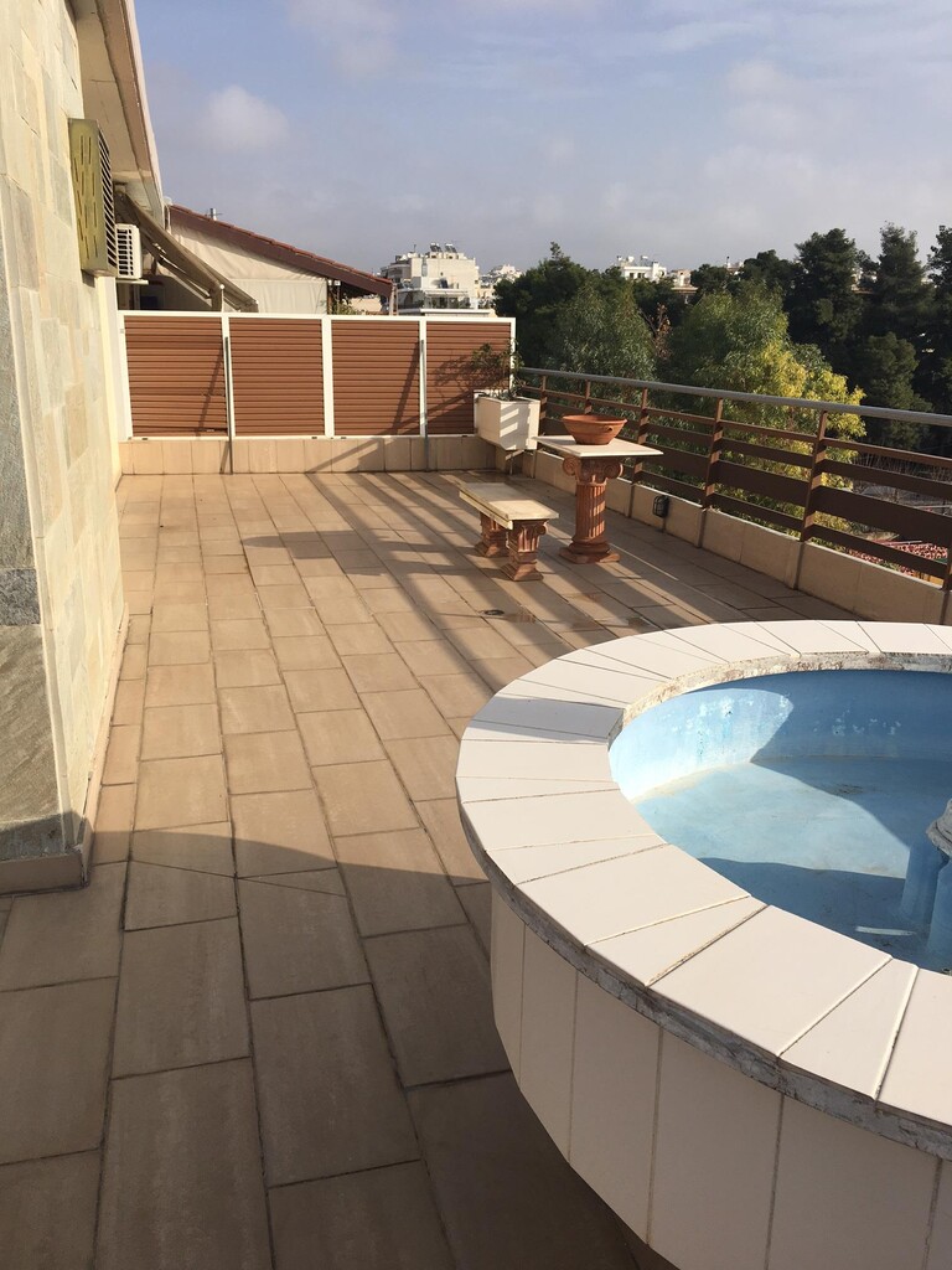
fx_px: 1063
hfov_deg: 48.2
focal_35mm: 29
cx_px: 476
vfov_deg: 61.7
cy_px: 635
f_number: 2.2
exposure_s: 1/1832
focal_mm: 4.15
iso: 25
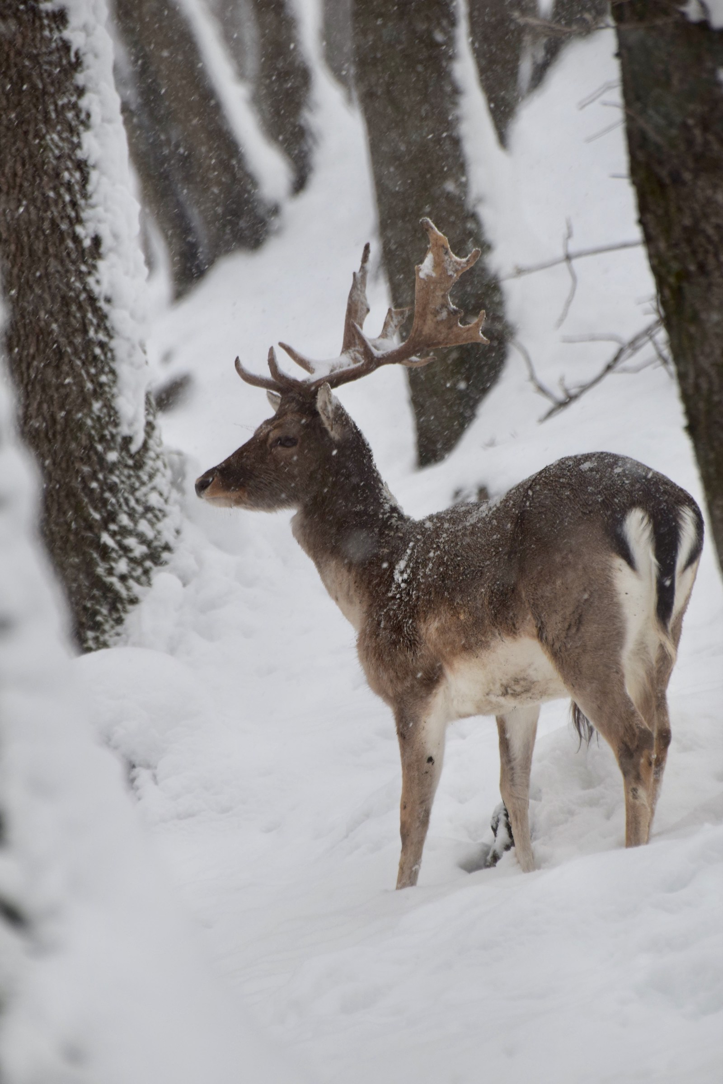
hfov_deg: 4.0
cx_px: 362
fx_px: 10392
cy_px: 542
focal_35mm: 345
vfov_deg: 6.0
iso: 450
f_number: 5.3
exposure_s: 1/250
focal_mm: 230
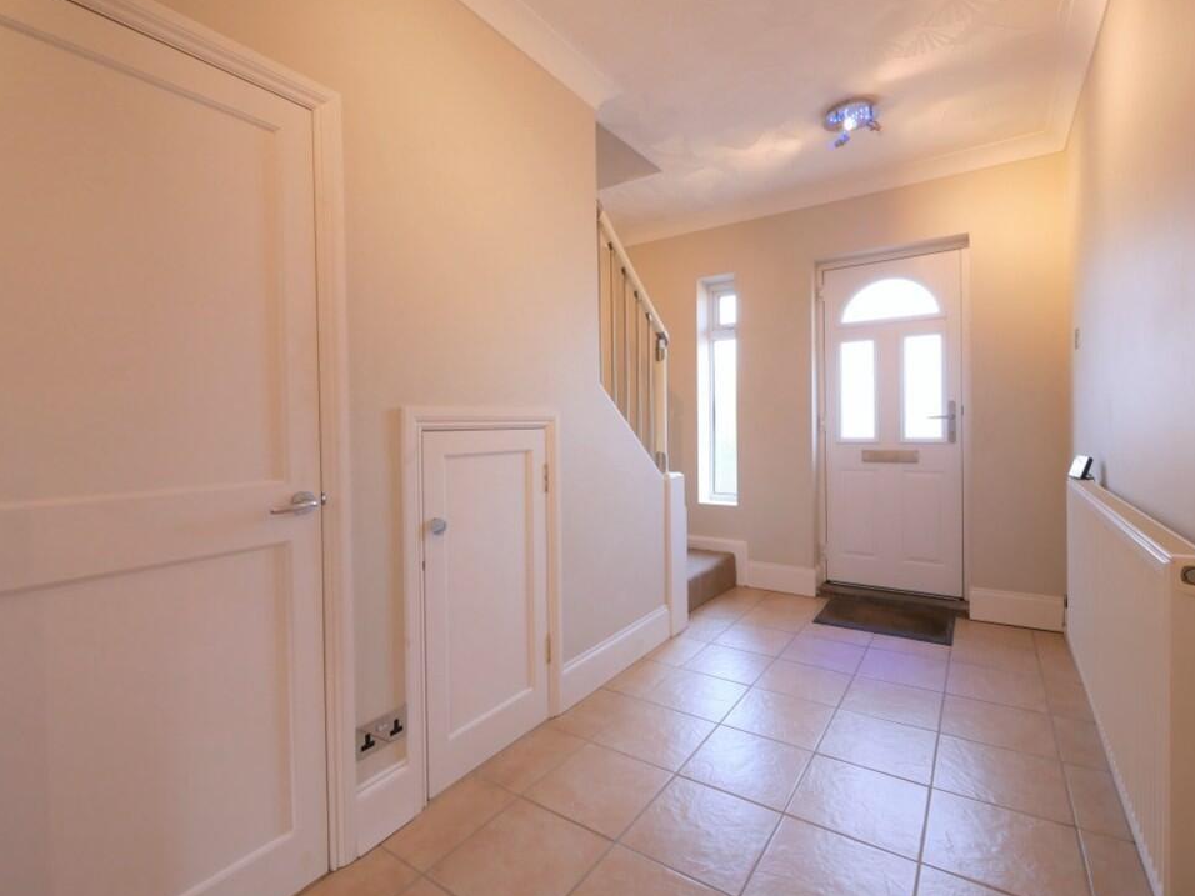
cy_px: 432
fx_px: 518
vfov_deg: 81.7
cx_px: 634
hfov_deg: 98.1
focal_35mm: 15
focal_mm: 7
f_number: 4
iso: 640
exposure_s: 1/60
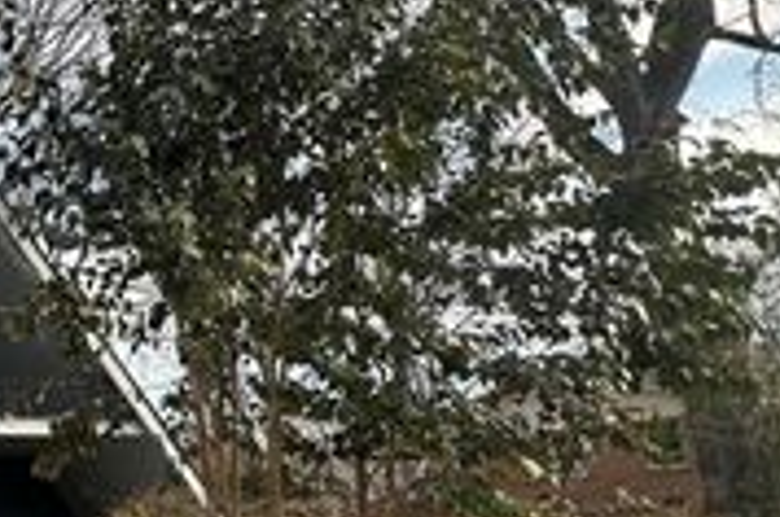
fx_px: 887
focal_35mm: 41
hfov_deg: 37.2
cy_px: 392
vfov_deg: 31.9
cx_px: -136
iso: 40
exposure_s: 1/267
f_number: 2.2
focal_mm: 2.22
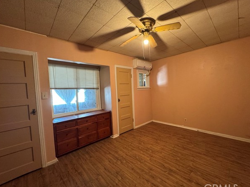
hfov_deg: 98.1
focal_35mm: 15
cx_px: 131
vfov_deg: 81.8
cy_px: 94
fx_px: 108
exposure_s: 1/60
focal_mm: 2.22
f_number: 2.2
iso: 640
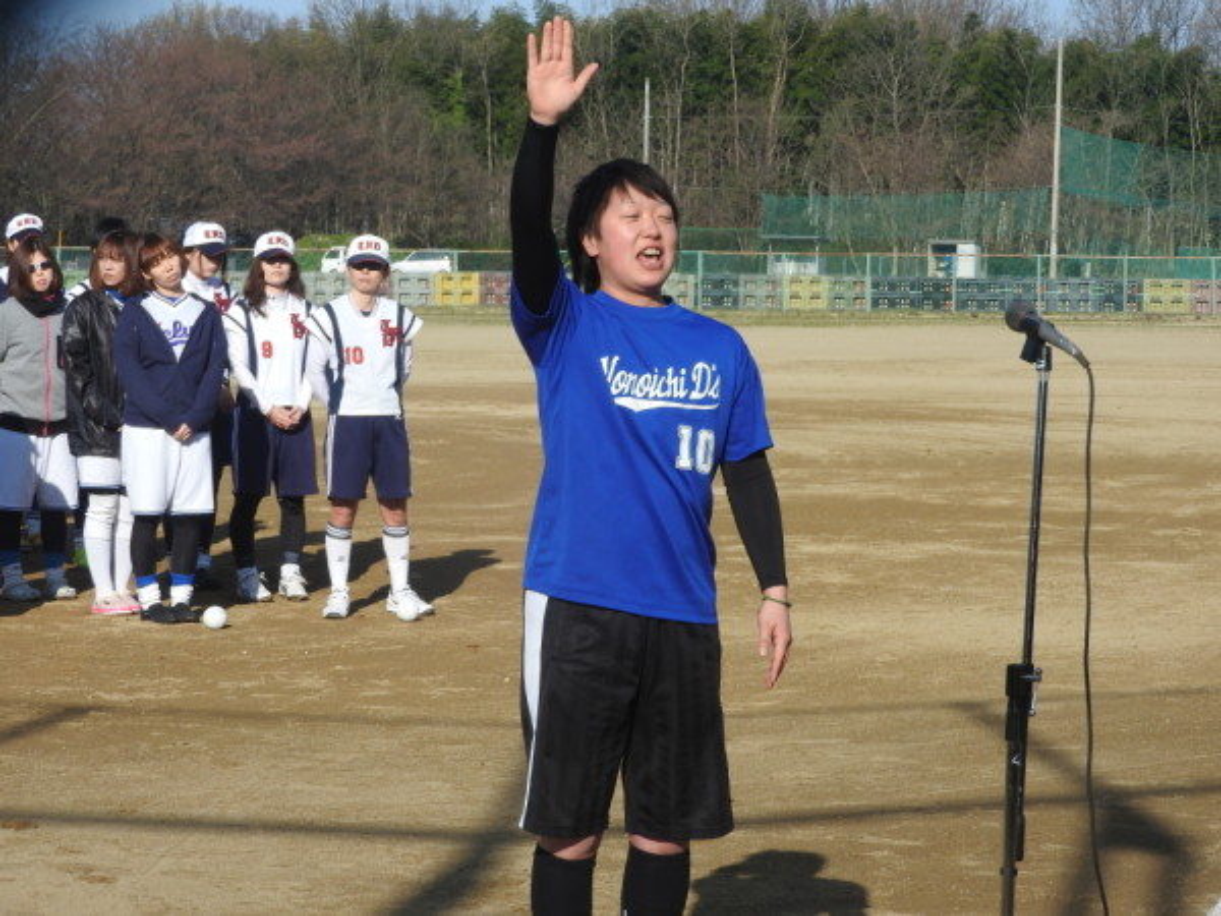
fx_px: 4762
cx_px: 610
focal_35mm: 135
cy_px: 458
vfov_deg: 11.0
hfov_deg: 14.6
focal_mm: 24.2
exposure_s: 1/640
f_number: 5
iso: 100
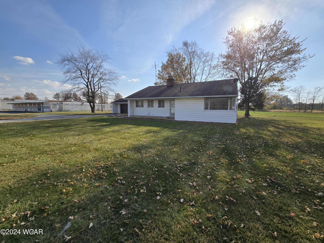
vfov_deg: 89.9
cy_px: 122
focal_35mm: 13
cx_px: 162
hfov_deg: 106.2
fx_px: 122
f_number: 2.2
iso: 50
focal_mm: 2.2
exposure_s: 1/2565
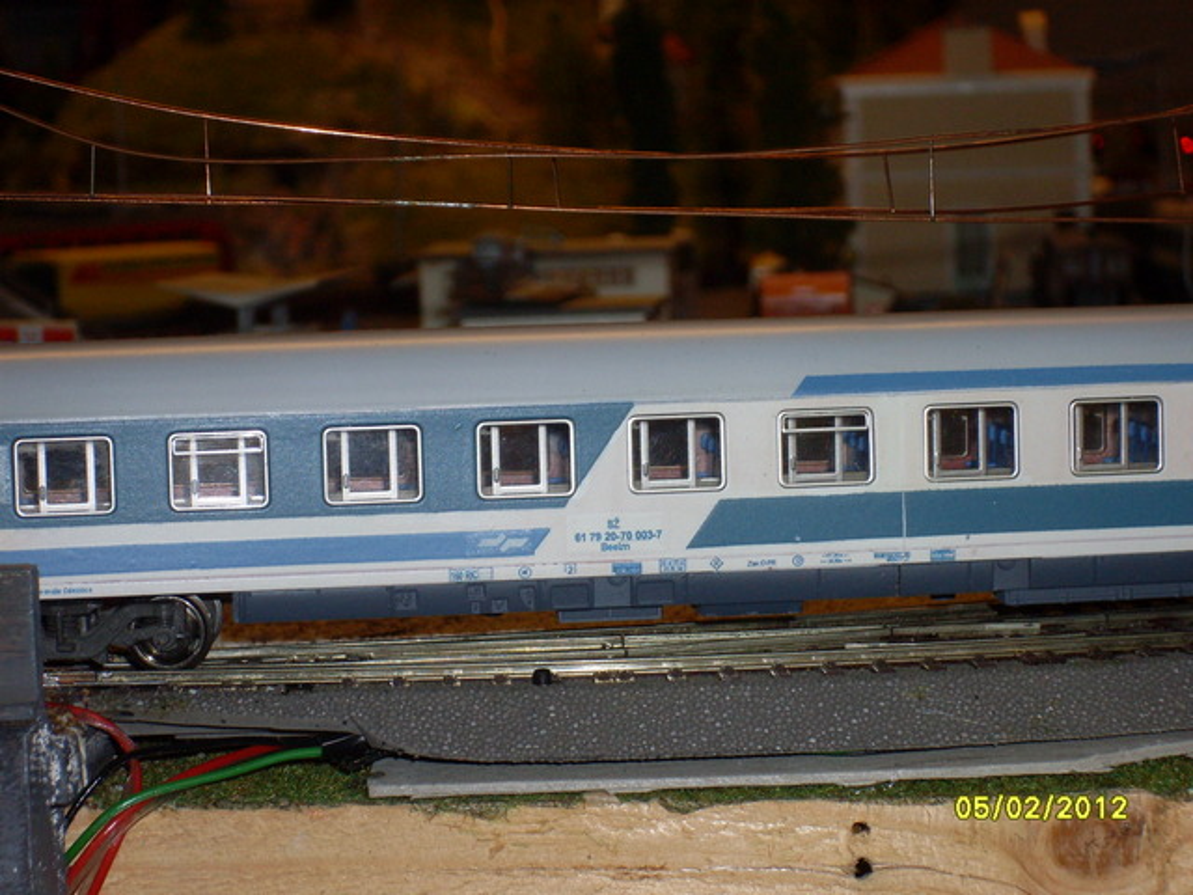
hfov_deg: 17.3
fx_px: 3929
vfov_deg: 13.0
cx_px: 596
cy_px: 448
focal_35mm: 114
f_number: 5.2
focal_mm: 18.9
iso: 100
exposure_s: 1/60
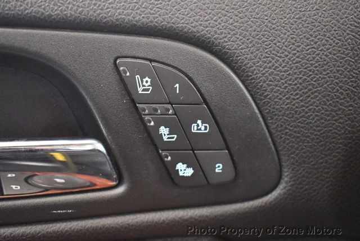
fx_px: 621
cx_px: 180
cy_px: 120
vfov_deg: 22.0
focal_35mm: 62
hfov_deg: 32.4
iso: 7200
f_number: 4.2
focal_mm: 31
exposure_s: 1/60
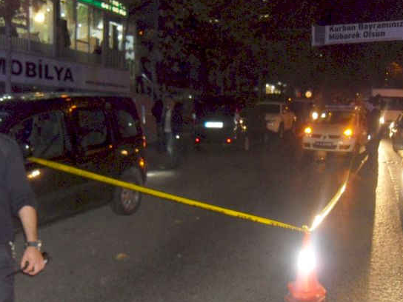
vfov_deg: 36.0
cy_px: 157
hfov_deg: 46.8
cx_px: 213
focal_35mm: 40
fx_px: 466
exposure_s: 1/45
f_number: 2.8
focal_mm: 6
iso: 400
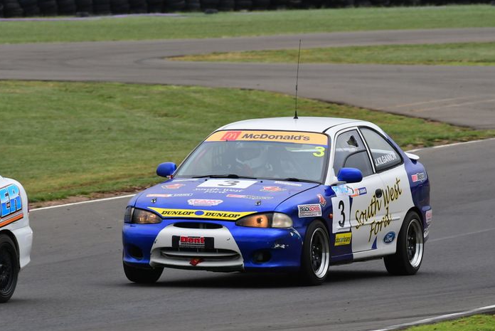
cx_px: 241
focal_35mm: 586
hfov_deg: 3.5
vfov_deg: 2.3
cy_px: 149
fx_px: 8062
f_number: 11
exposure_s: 1/640
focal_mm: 340
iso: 640
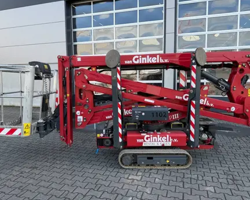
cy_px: 97
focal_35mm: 26
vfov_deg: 55.0
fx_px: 192
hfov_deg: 66.0
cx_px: 120
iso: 80
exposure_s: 1/805
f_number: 1.78
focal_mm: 6.76
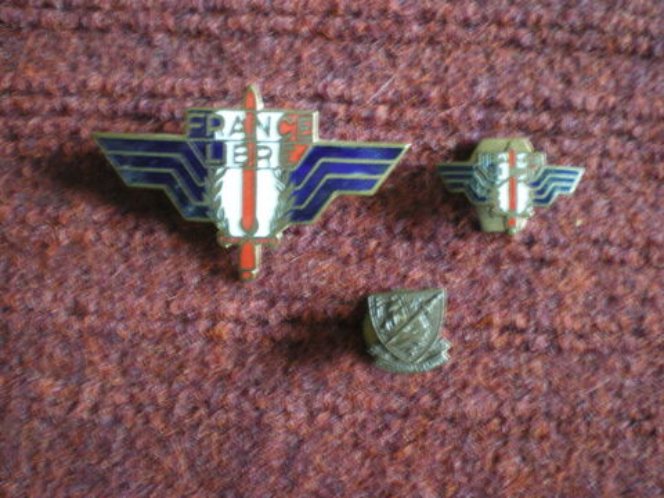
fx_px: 729
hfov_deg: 49.0
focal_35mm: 38
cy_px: 249
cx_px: 332
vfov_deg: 37.7
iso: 400
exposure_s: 1/6
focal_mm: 6.3
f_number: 3.1
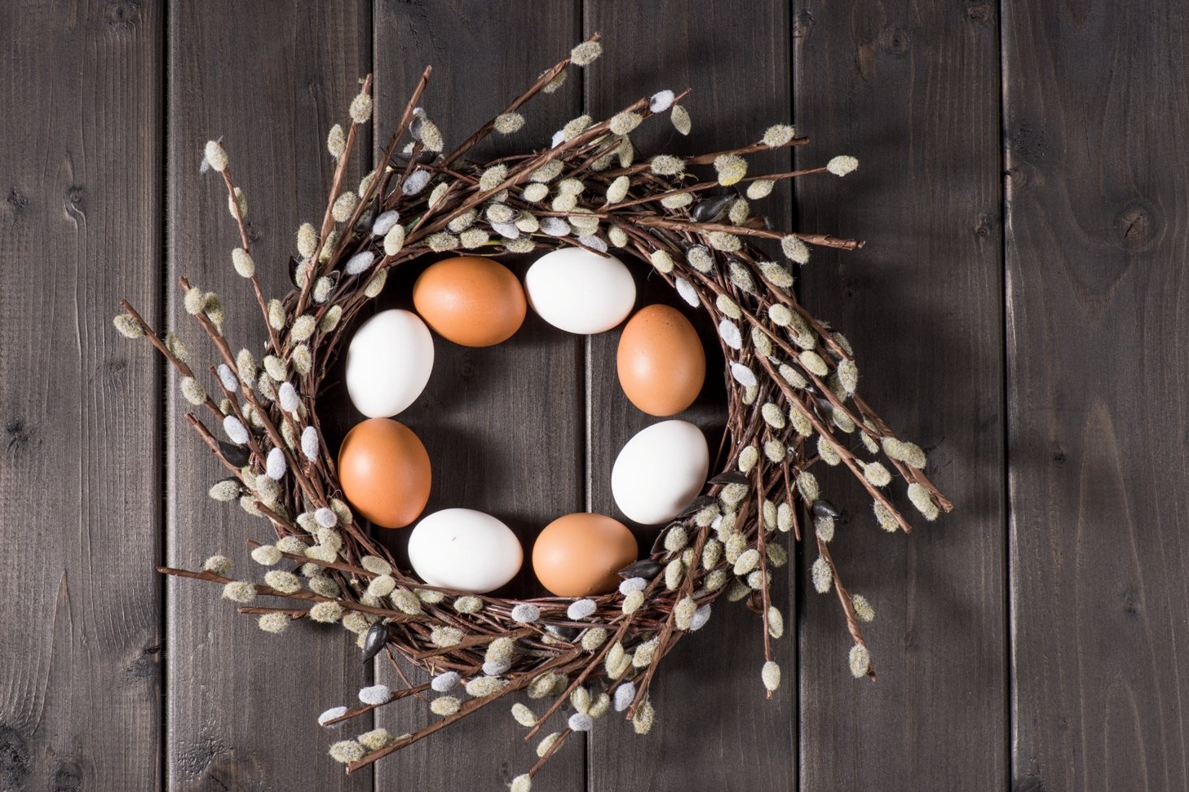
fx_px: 3501
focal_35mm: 106
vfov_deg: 12.9
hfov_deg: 19.3
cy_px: 399
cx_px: 599
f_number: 16
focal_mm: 105
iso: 100
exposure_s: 1/125
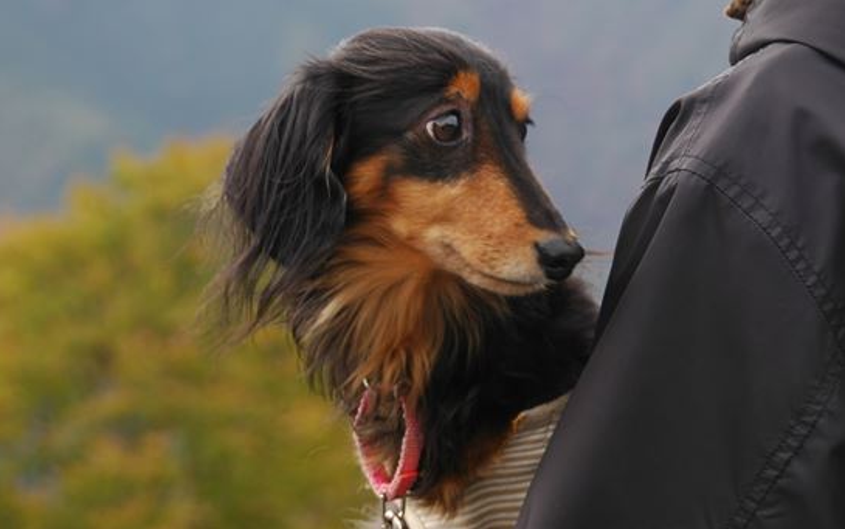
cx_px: 443
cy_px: 205
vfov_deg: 9.7
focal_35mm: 135
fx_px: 3101
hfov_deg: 15.5
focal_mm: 75
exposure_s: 1/60
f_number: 6.3
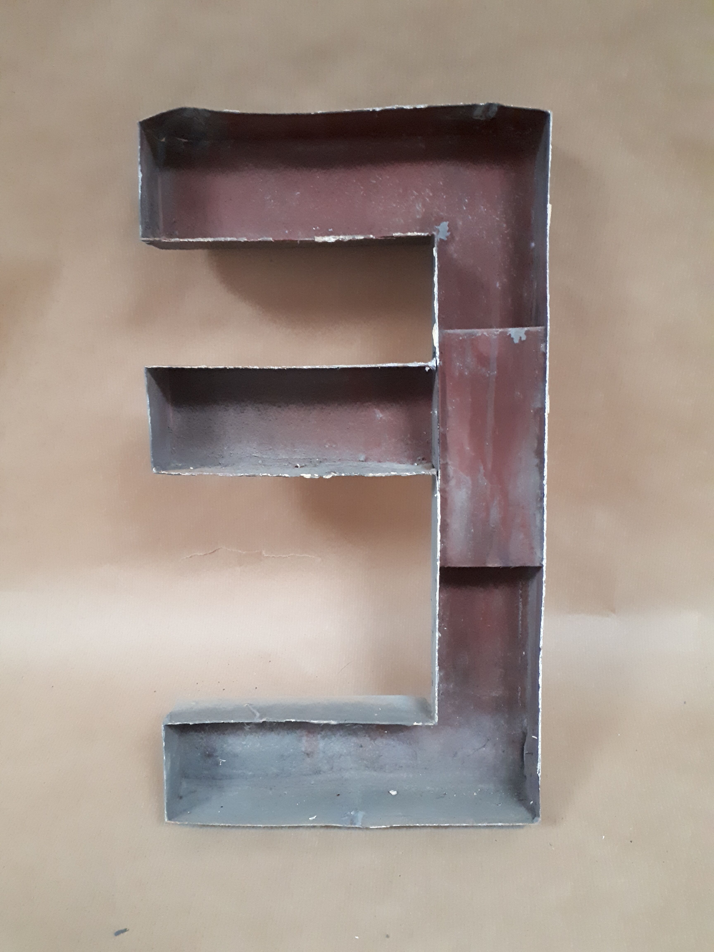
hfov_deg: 51.4
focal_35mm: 27
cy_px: 476
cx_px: 357
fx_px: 743
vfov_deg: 65.3
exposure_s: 1/10
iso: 1250
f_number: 1.9
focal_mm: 3.6
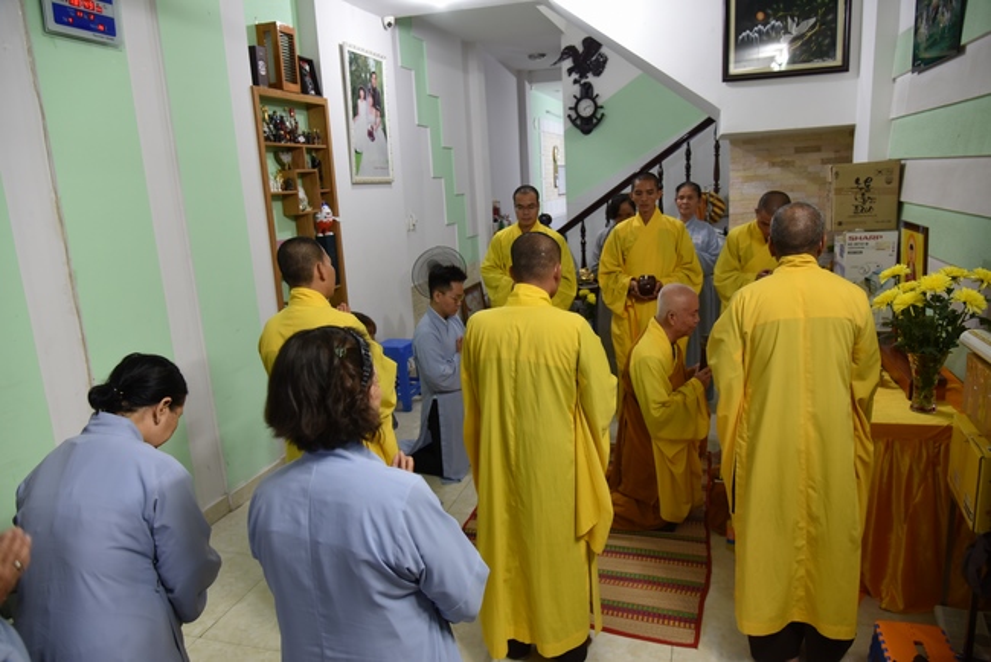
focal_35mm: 24
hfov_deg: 73.7
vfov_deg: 53.2
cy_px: 331
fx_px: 661
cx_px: 496
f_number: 4
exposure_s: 1/25
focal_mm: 24
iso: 640
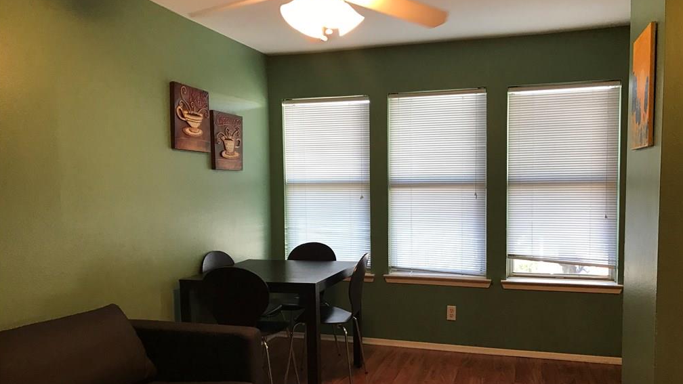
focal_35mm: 31
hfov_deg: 62.6
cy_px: 228
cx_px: 343
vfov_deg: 37.6
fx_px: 561
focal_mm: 3.99
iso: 32
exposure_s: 1/30
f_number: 1.8
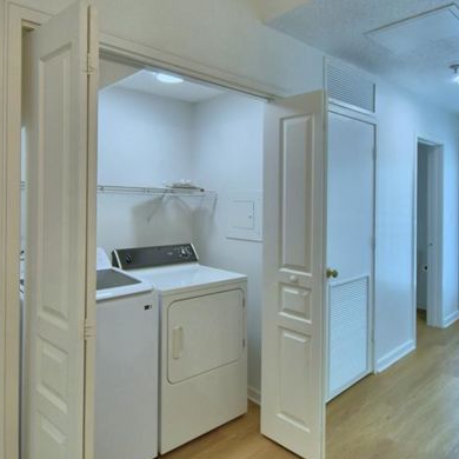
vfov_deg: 67.0
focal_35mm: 23
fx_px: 345
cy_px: 201
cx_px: 191
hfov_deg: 66.8
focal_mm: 10
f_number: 4.5
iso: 280
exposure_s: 1/125
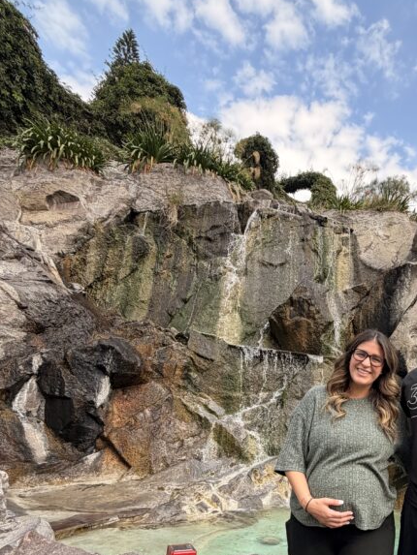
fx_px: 401
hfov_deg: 51.9
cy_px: 391
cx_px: 326
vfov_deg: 66.5
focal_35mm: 25
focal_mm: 2.22
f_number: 2.2
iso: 40
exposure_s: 1/502
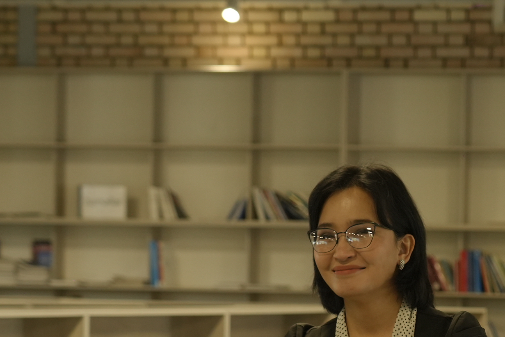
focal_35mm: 185
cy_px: 402
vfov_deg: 7.4
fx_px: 2595
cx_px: 436
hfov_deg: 11.1
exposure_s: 1/125
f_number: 4
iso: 1000
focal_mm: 65
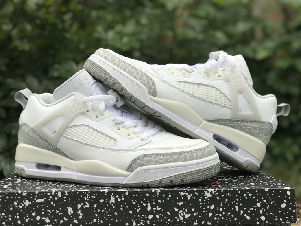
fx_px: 496
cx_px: 150
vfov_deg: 25.7
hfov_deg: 33.8
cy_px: 113
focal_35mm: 57
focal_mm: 6.6
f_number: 2.8
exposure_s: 1/219
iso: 20
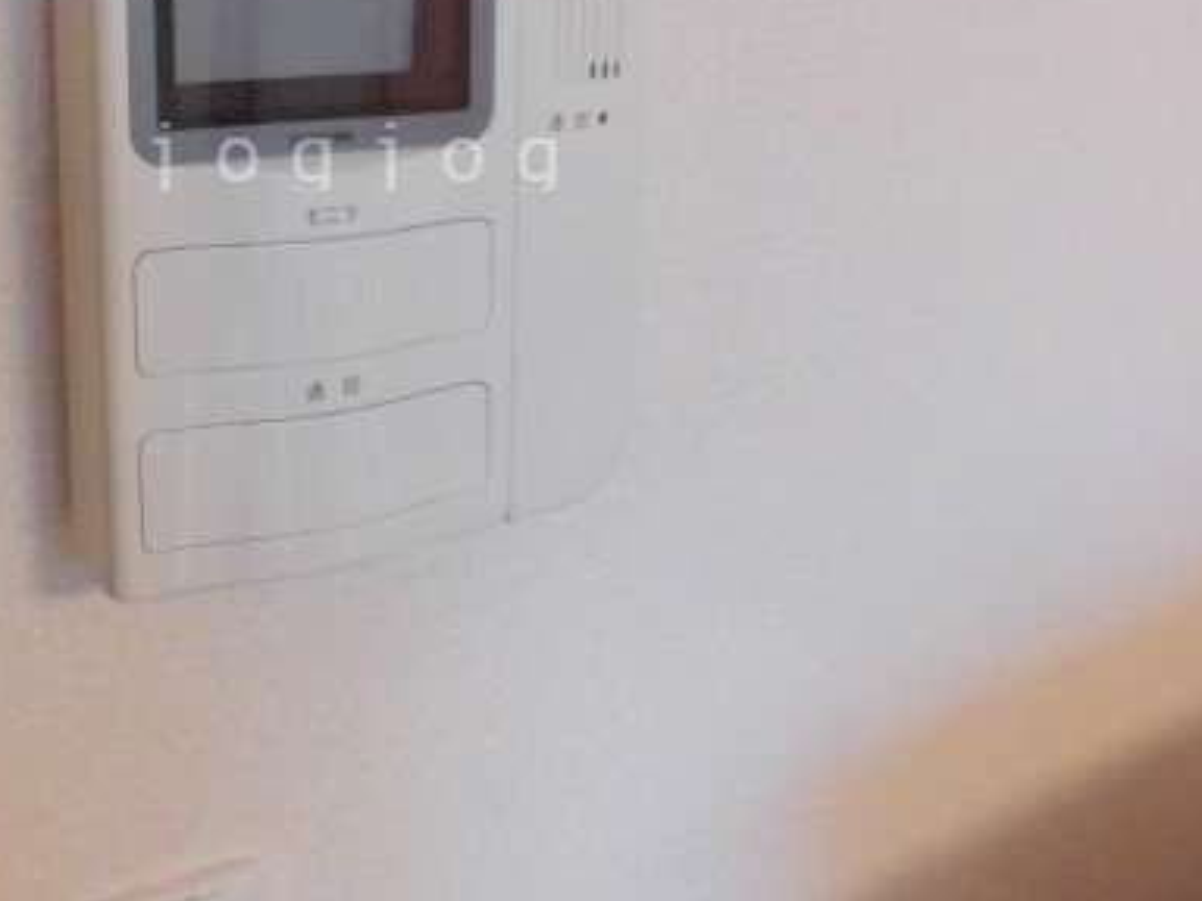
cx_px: 360
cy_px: 153
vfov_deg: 34.6
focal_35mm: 40
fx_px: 1389
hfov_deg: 45.8
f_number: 3.1
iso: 250
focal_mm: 4.3
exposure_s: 1/40
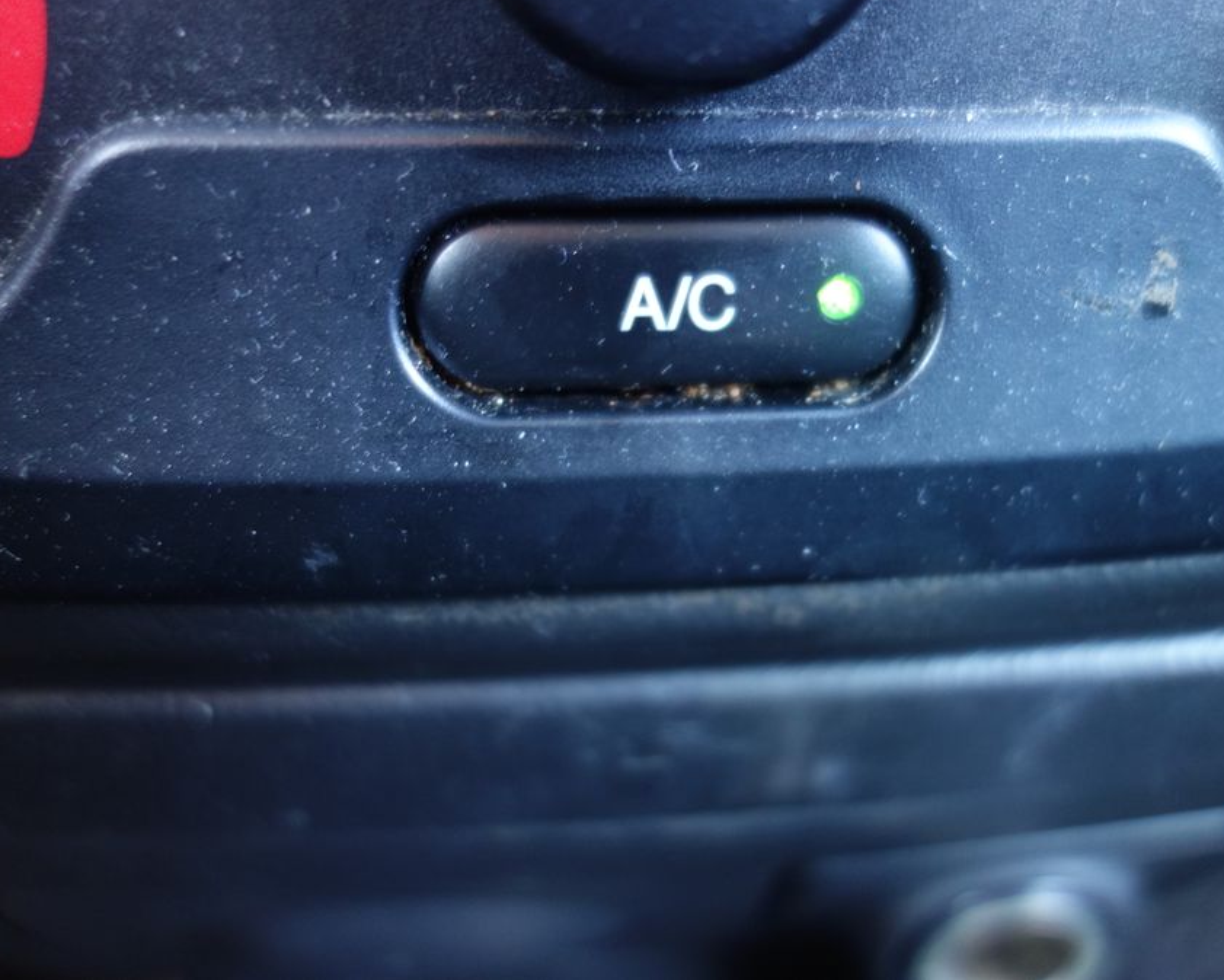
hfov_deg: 55.6
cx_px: 664
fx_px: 1159
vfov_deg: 45.8
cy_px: 484
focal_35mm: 32
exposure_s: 1/30
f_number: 1.8
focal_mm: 10.4
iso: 400
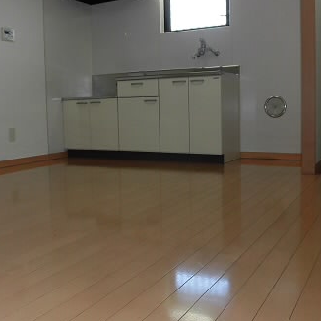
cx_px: 159
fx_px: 409
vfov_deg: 42.7
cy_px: 137
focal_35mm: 39
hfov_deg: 42.8
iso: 100
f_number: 3.1
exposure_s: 1/40
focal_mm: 4.3
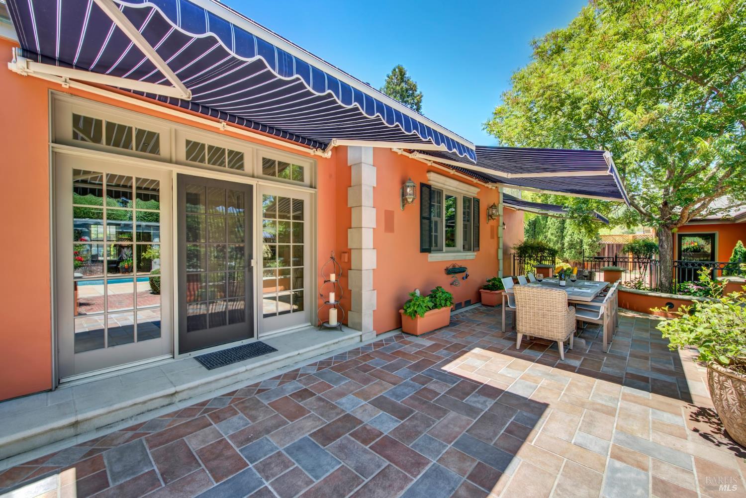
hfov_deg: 104.2
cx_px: 373
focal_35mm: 14
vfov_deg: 81.3
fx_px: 290
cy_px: 249
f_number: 14
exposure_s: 1/15
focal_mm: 14
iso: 100
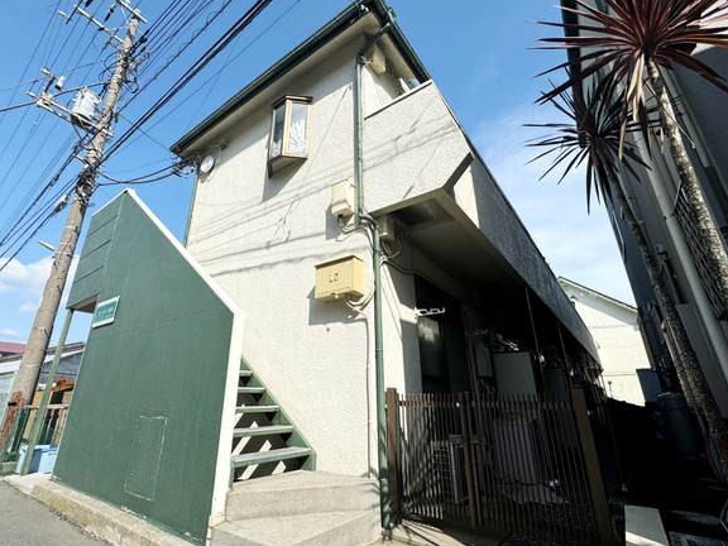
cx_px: 340
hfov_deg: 90.9
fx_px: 358
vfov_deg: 74.7
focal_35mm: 17
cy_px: 266
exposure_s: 1/3106
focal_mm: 2.22
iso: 50
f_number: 2.2
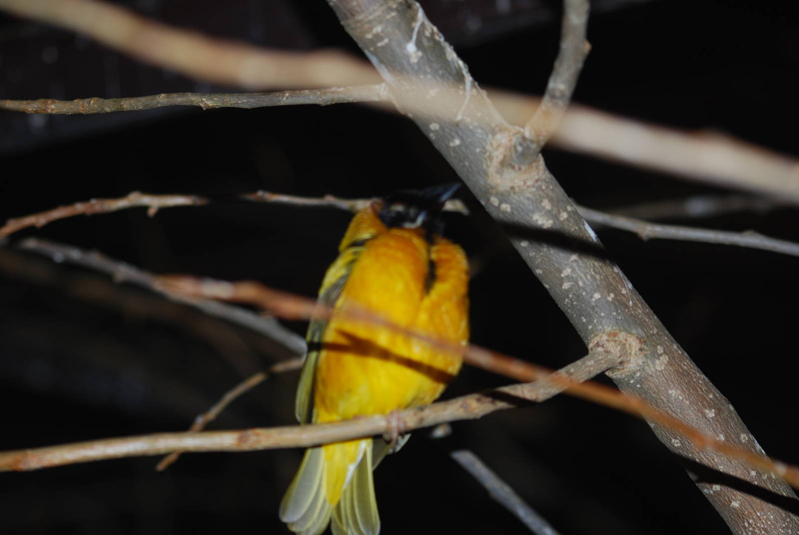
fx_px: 2866
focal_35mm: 129
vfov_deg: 10.7
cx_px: 400
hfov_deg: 15.9
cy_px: 268
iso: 100
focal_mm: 86
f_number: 4
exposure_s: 1/125
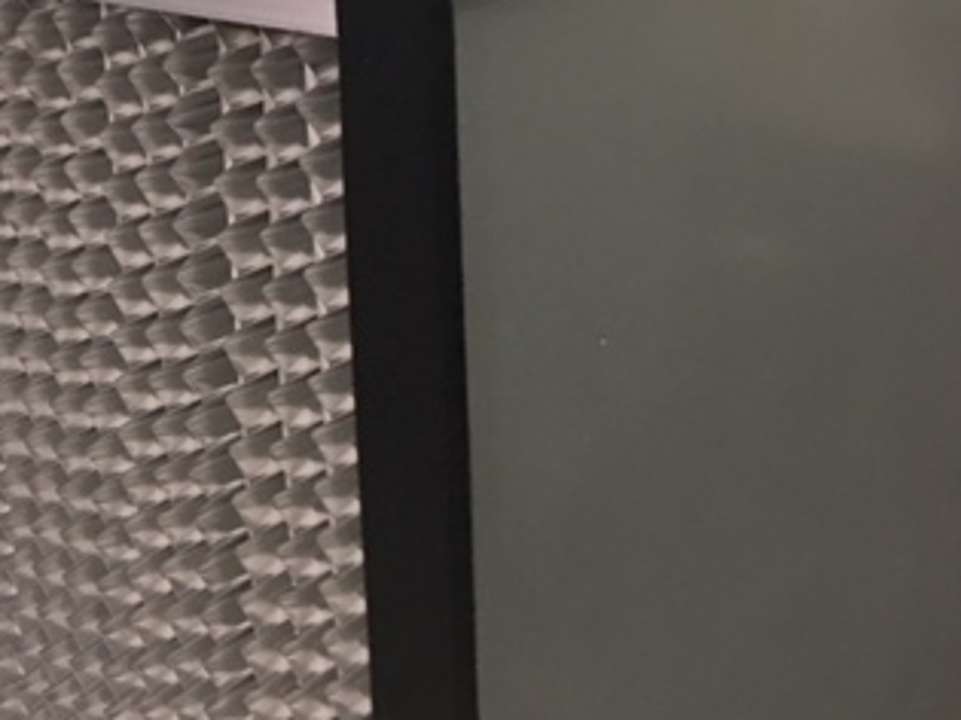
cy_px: 156
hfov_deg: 32.5
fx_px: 1637
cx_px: 348
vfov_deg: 24.4
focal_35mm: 59
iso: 125
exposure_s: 1/8
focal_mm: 4.15
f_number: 2.2
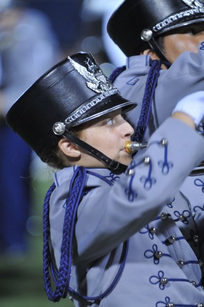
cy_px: 154
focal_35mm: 300
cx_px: 102
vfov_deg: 6.9
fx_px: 2554
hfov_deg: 4.6
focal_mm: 200
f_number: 2.8
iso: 1600
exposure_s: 1/160
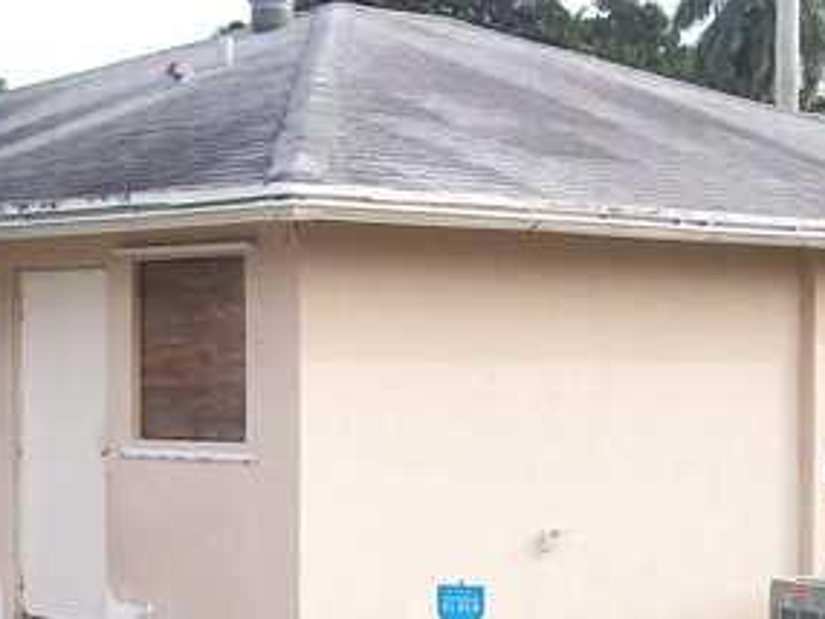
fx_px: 2408
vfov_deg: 14.6
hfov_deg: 19.4
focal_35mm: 101
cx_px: 472
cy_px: 402
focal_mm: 6
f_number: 2.7
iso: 80
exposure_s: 1/323
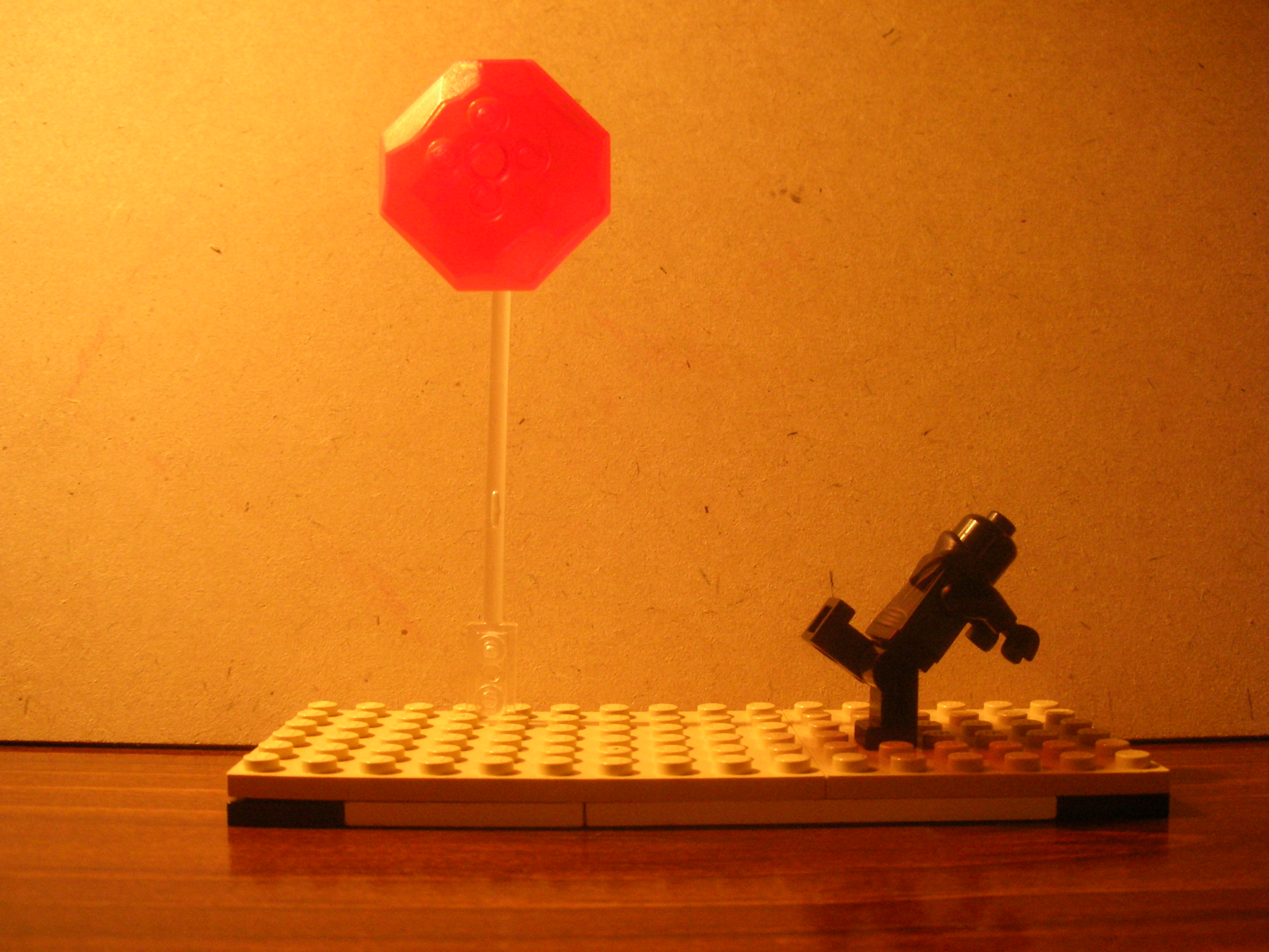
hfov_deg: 52.6
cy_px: 476
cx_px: 634
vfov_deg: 40.7
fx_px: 1283
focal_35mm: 35
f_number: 3
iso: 200
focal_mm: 5.8
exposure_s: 1/3.1
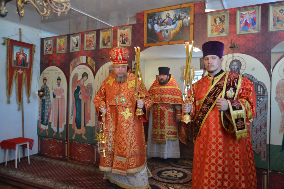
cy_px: 94
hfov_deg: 67.4
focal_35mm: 27
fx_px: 213
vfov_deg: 47.9
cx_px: 142
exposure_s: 1/60
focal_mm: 18
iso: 560
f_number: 3.5
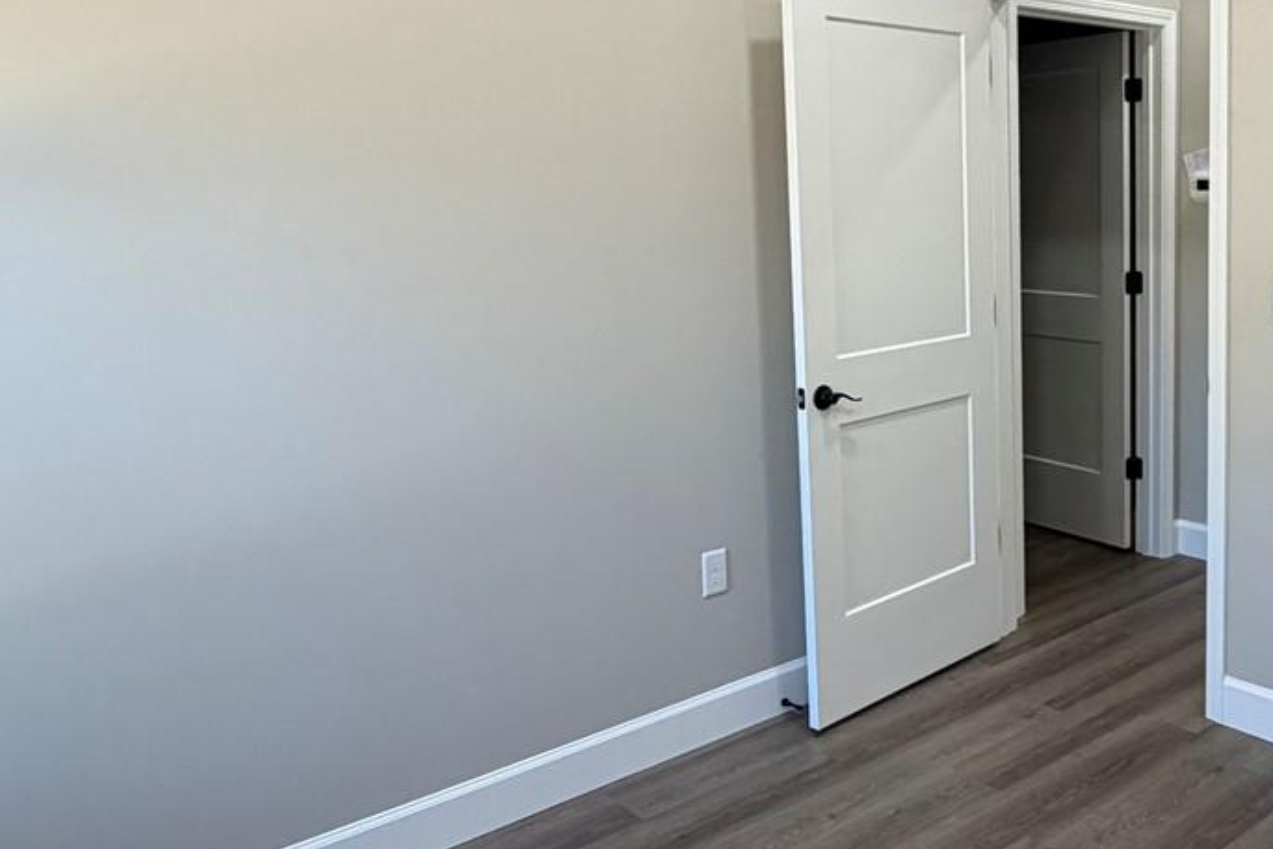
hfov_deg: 53.3
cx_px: 951
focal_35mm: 34
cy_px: 327
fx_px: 1202
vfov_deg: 38.7
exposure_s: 1/120
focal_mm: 2.22
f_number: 2.2
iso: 200
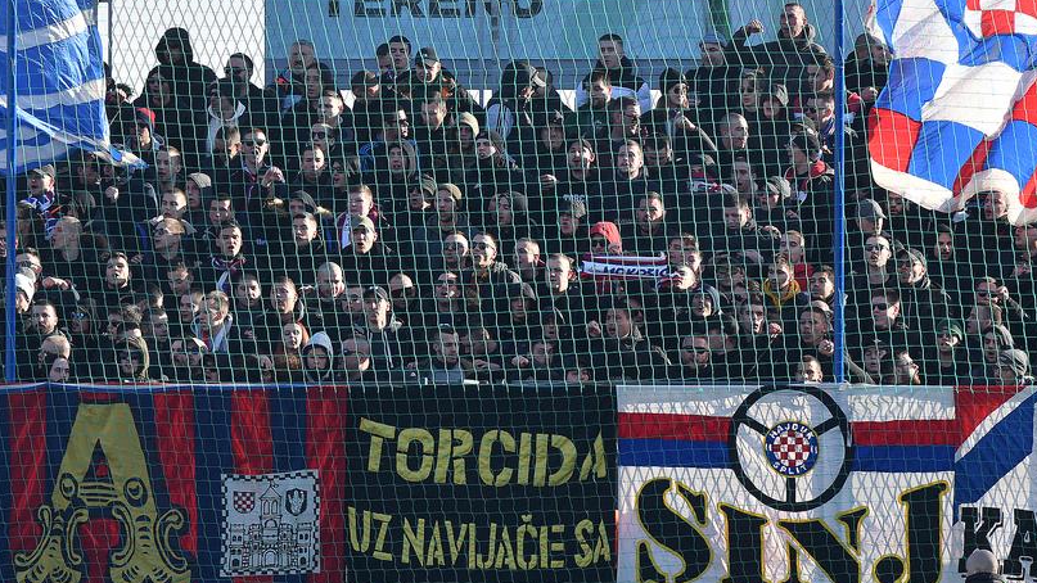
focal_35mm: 623
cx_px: 334
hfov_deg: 3.5
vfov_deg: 2.0
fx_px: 17131
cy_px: 12
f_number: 5
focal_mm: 300
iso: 160
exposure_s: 1/1000
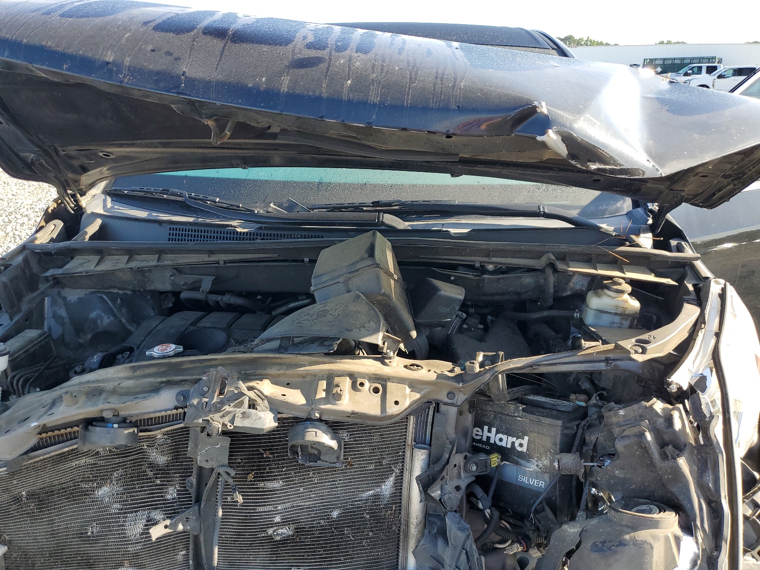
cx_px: 380
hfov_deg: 67.3
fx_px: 571
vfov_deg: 53.1
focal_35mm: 26
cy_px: 285
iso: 50
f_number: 1.5
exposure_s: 1/455
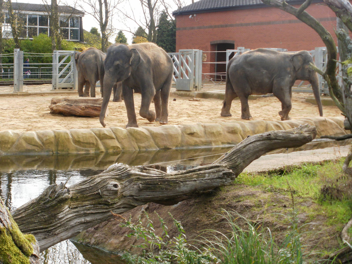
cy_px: 132
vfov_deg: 22.9
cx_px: 176
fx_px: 651
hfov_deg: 30.3
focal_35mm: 64
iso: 100
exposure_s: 1/160
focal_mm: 11.2
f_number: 4.6
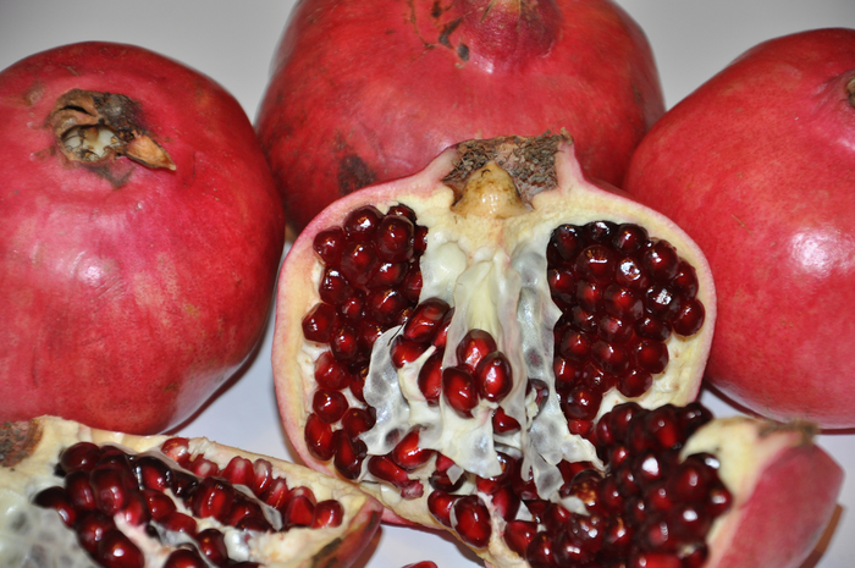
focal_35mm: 158
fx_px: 3736
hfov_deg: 13.1
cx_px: 428
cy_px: 284
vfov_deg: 8.7
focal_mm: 105
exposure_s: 1/60
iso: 800
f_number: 5.6
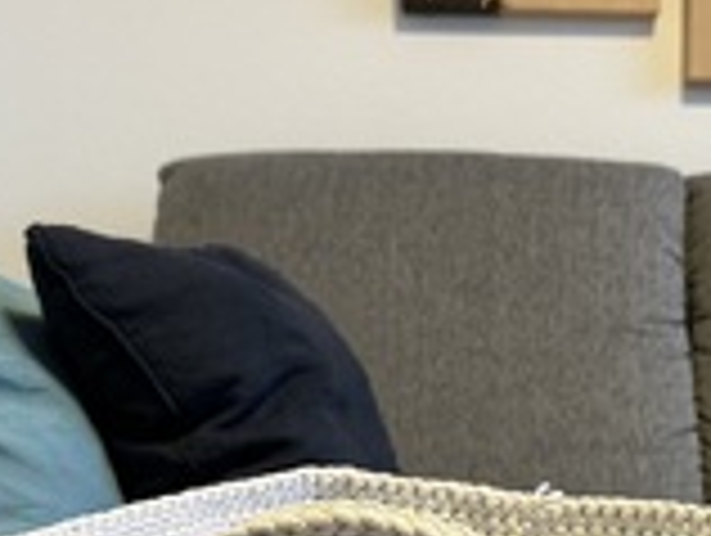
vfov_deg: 26.4
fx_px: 1090
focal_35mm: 53
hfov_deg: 35.2
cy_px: 509
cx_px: 542
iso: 320
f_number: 1.78
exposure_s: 1/50
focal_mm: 6.86
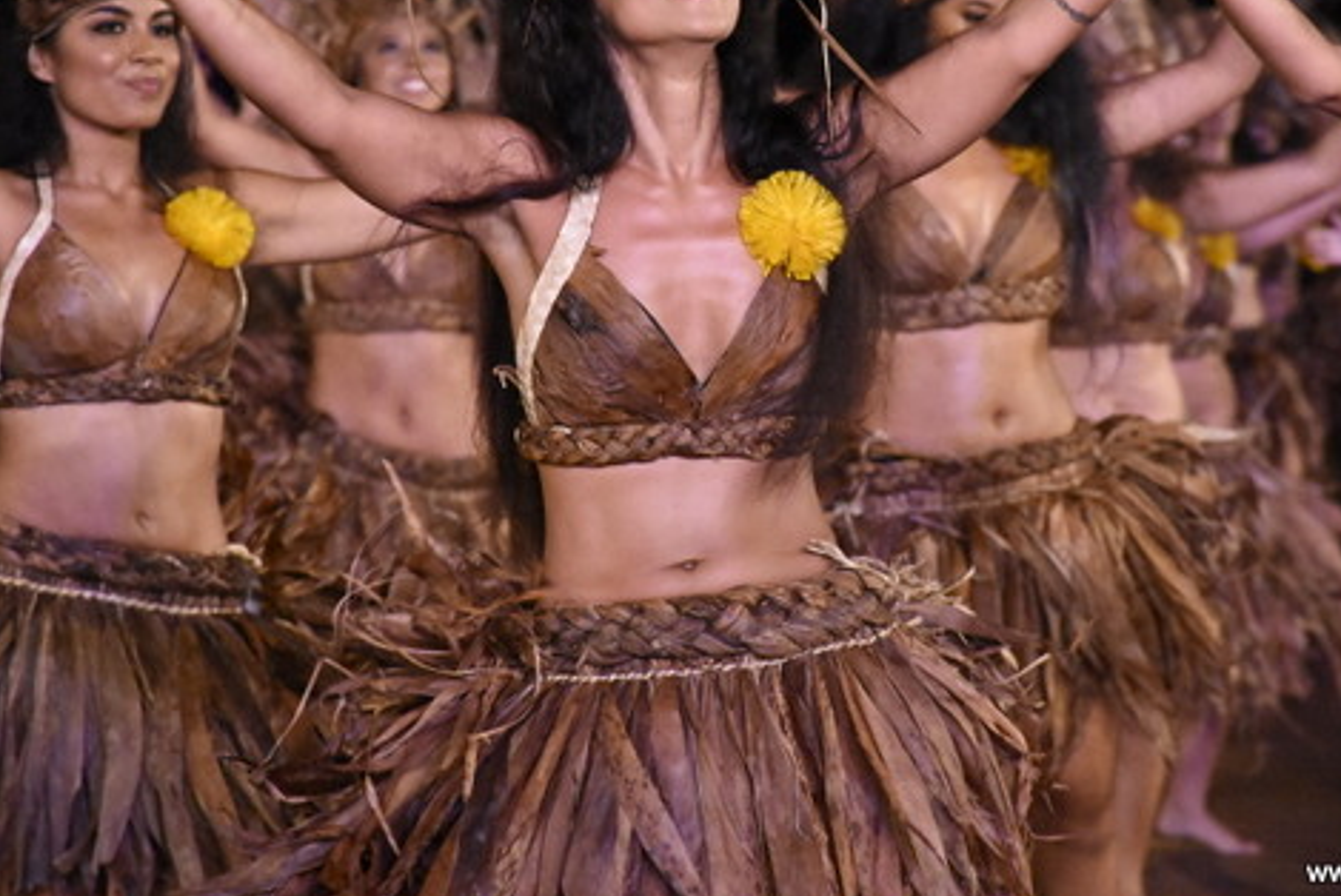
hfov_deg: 7.2
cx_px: 728
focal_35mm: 286
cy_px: 317
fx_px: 10660
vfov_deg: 4.8
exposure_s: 1/500
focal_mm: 140
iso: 12800
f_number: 7.1
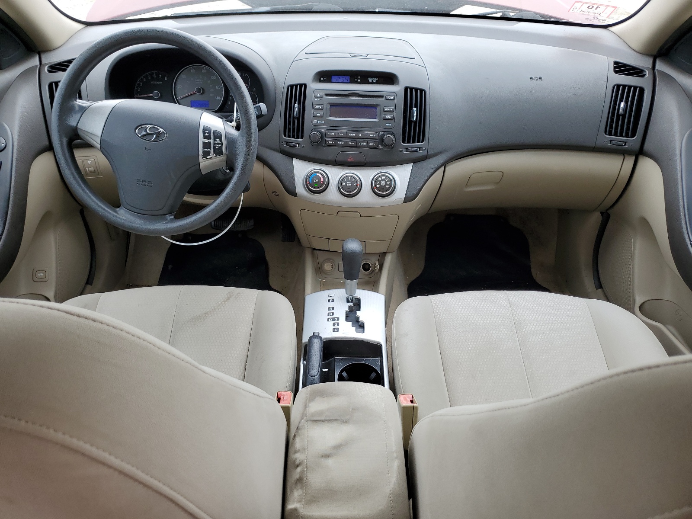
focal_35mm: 26
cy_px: 260
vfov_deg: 53.1
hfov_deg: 67.3
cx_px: 346
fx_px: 520
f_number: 1.5
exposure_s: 1/294
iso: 50
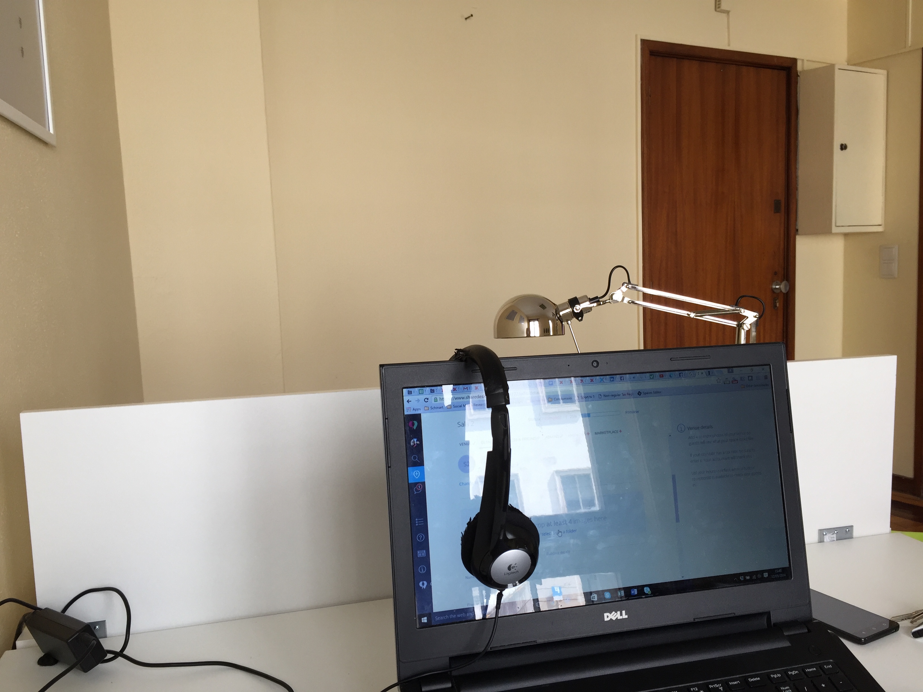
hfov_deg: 61.7
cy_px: 346
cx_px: 462
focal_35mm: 29
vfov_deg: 48.2
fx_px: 773
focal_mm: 4.15
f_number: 2.2
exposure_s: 1/100
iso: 40
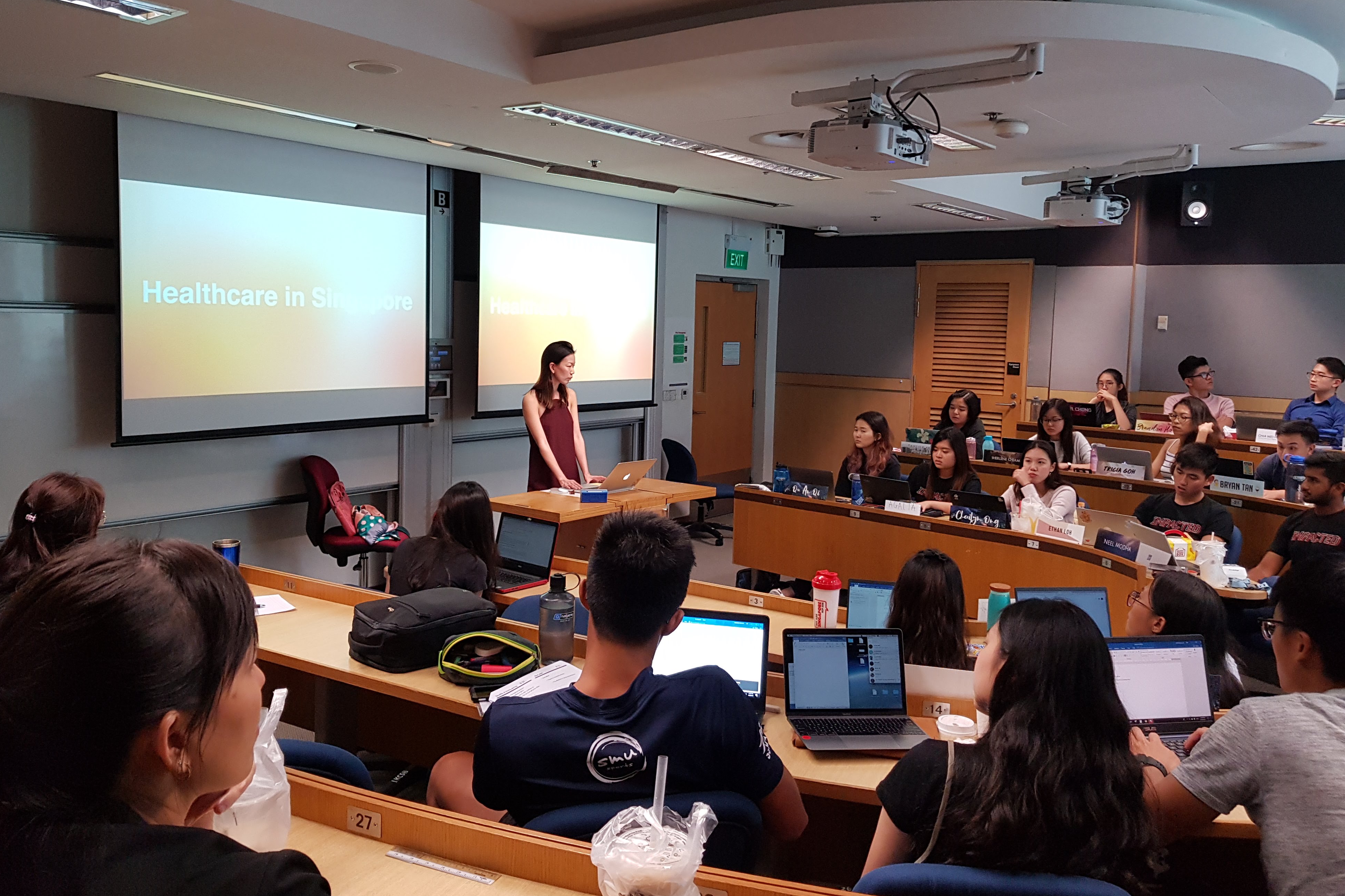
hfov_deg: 65.5
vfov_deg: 46.3
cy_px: 395
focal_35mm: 28
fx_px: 1046
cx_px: 649
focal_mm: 4.2
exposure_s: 1/50
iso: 200
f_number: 1.7
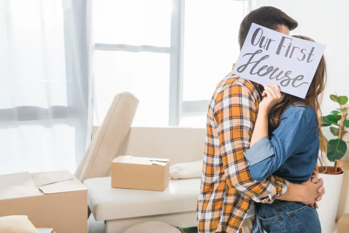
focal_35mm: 44
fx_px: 427
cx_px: 174
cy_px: 116
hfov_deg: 44.5
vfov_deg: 30.5
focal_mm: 44
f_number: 5.6
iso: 400
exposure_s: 1/200
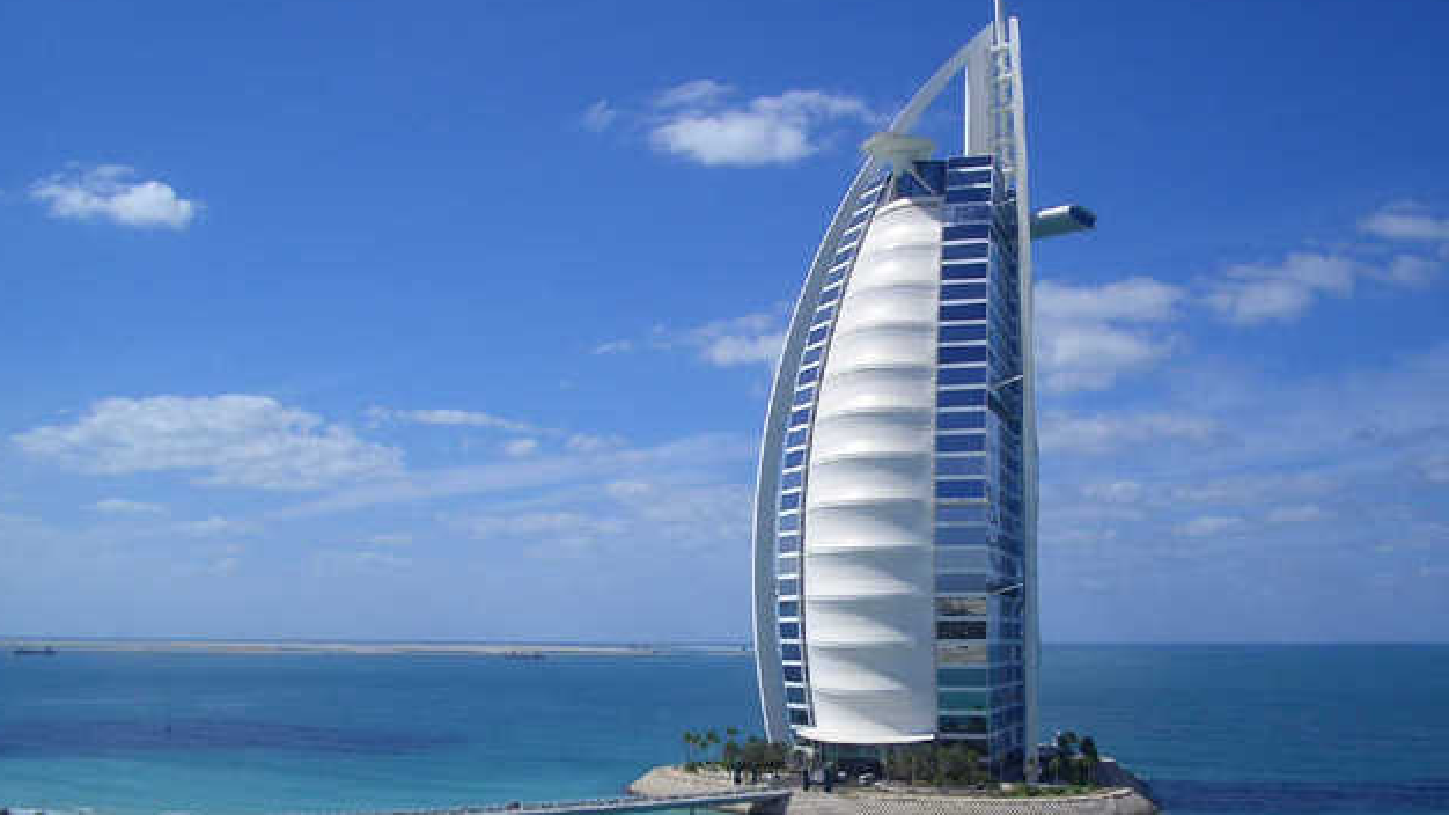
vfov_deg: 30.3
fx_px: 1498
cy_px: 521
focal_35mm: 39
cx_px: 727
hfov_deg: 51.6
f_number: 4.3
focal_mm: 5.8
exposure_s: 1/1250
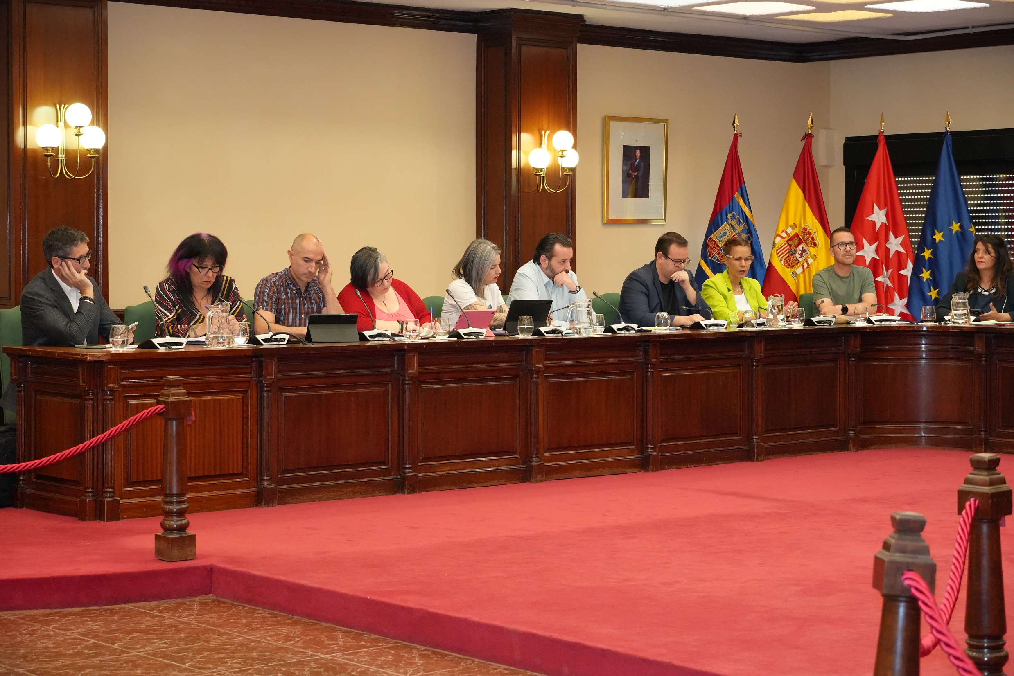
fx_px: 2070
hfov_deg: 27.5
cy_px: 338
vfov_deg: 18.6
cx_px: 507
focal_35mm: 74
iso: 3200
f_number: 5
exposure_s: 1/160
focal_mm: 49
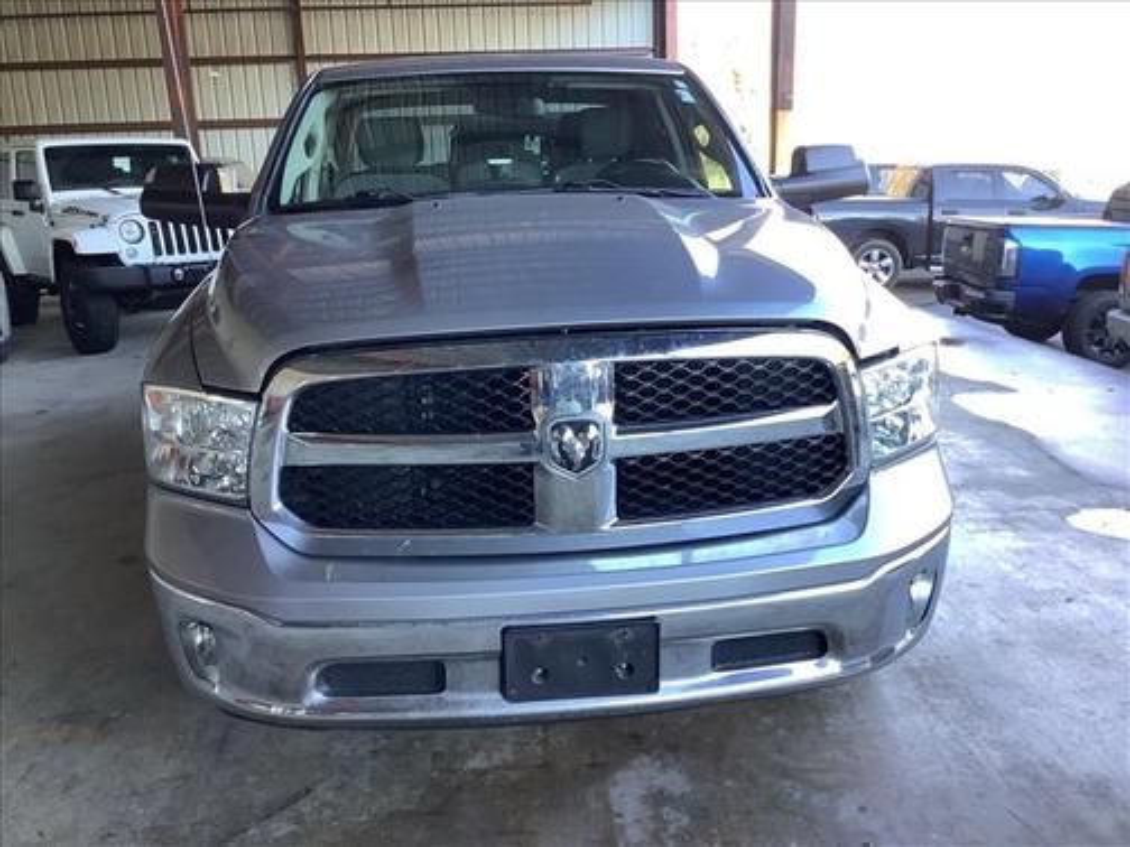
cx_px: 565
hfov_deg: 58.4
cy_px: 424
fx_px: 1012
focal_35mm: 31
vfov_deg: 45.4
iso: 50
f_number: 2.4
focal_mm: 3.3
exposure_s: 1/60
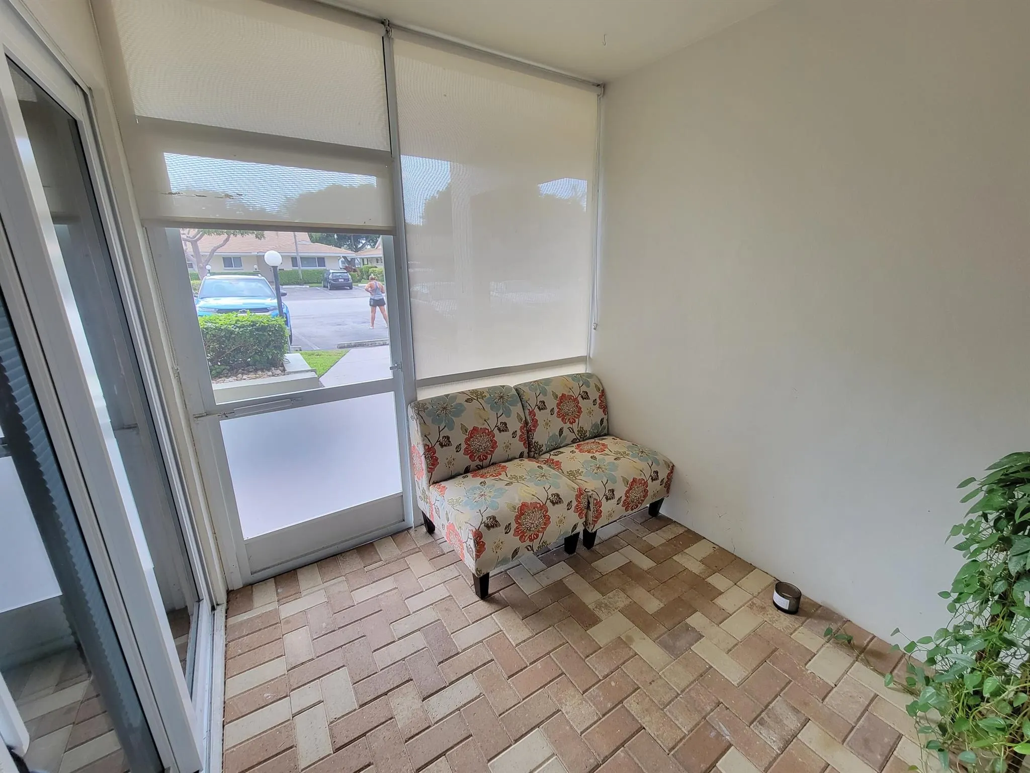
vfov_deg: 89.9
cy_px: 386
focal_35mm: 13
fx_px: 387
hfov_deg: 106.2
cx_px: 515
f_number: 2.2
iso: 125
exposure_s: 1/60
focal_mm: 2.2
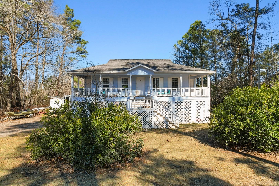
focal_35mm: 22
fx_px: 170
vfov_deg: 57.2
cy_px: 93
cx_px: 140
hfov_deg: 78.6
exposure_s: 1/160
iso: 100
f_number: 2.8
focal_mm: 8.38
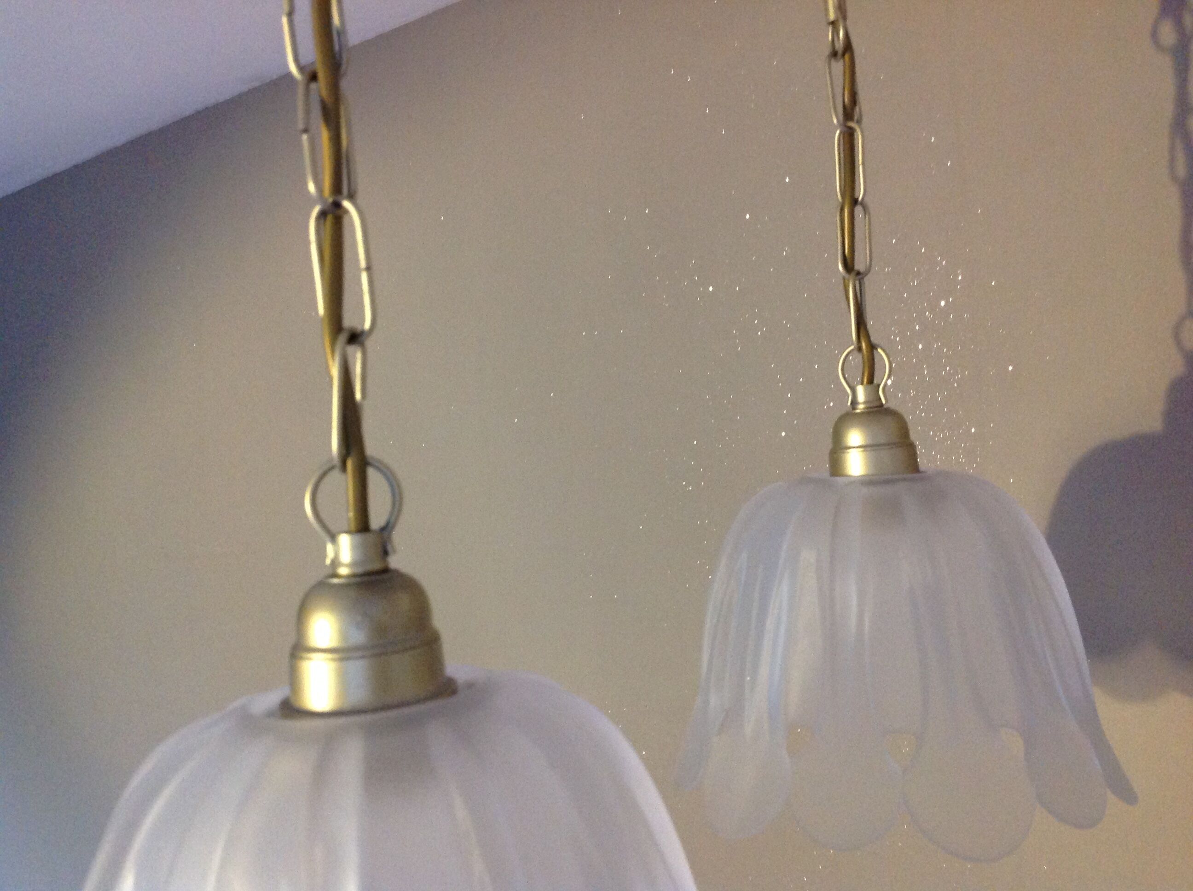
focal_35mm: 35
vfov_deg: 40.6
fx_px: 1204
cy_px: 446
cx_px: 596
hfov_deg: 52.7
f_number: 2.4
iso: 320
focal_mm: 4.28
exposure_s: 1/15
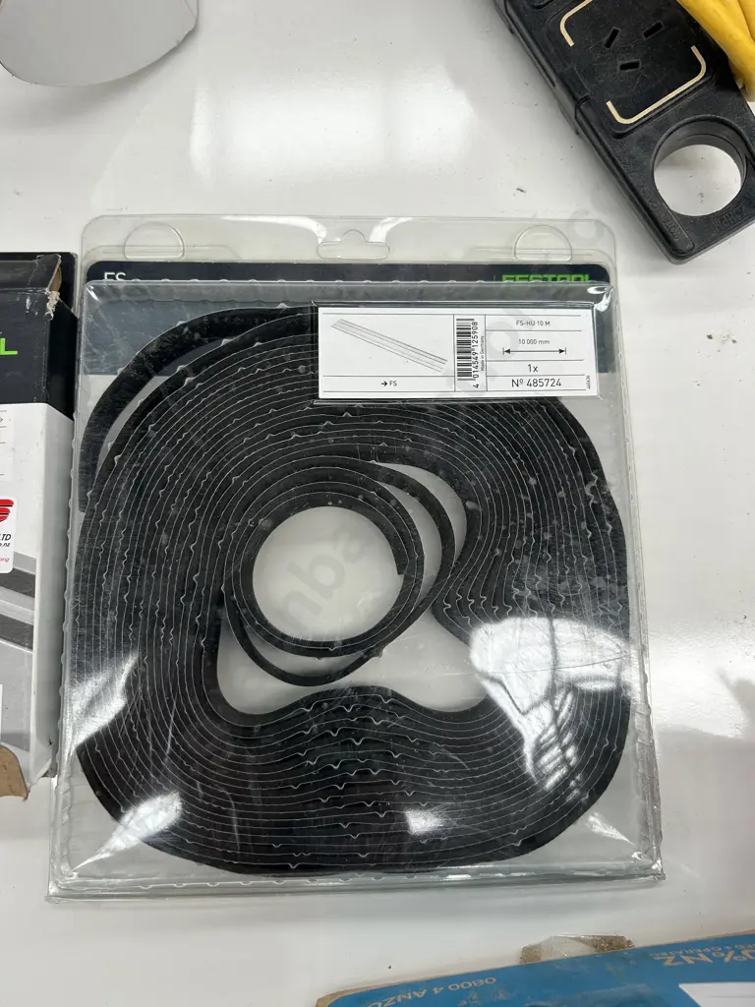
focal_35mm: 26
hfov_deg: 53.1
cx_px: 378
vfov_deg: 67.3
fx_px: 756
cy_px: 504
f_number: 1.5
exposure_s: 1/646
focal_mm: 5.7
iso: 50
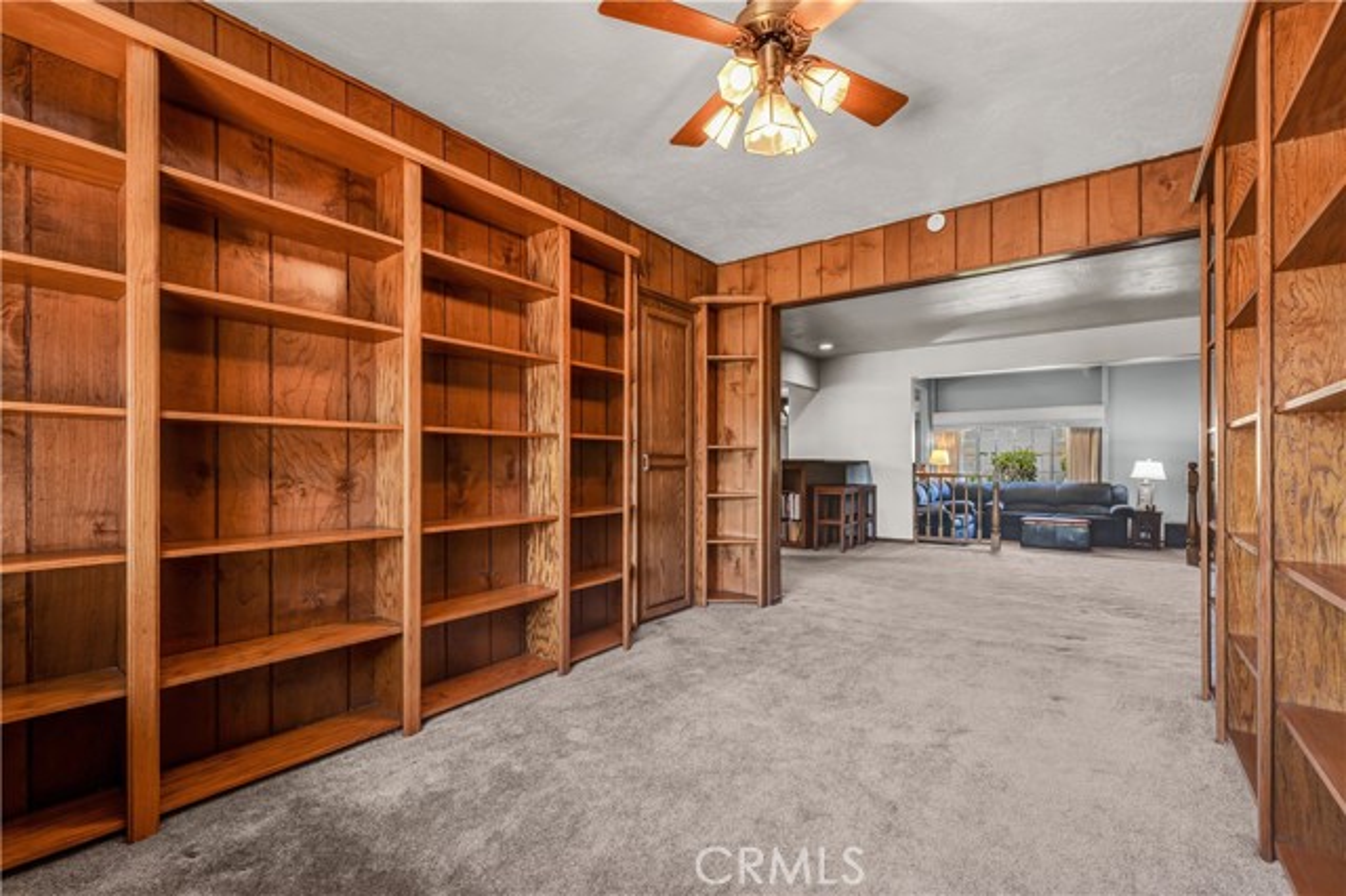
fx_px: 561
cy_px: 448
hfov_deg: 100.4
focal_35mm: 15
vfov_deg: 77.3
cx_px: 673
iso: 250
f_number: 8
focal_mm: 15
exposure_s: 1/10
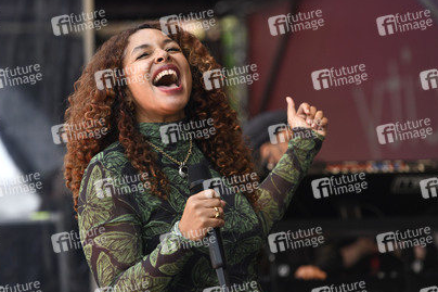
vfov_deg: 8.5
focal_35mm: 162
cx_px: 202
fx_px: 1970
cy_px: 158
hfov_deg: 12.7
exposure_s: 1/1250
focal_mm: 145
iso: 640
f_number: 4.5
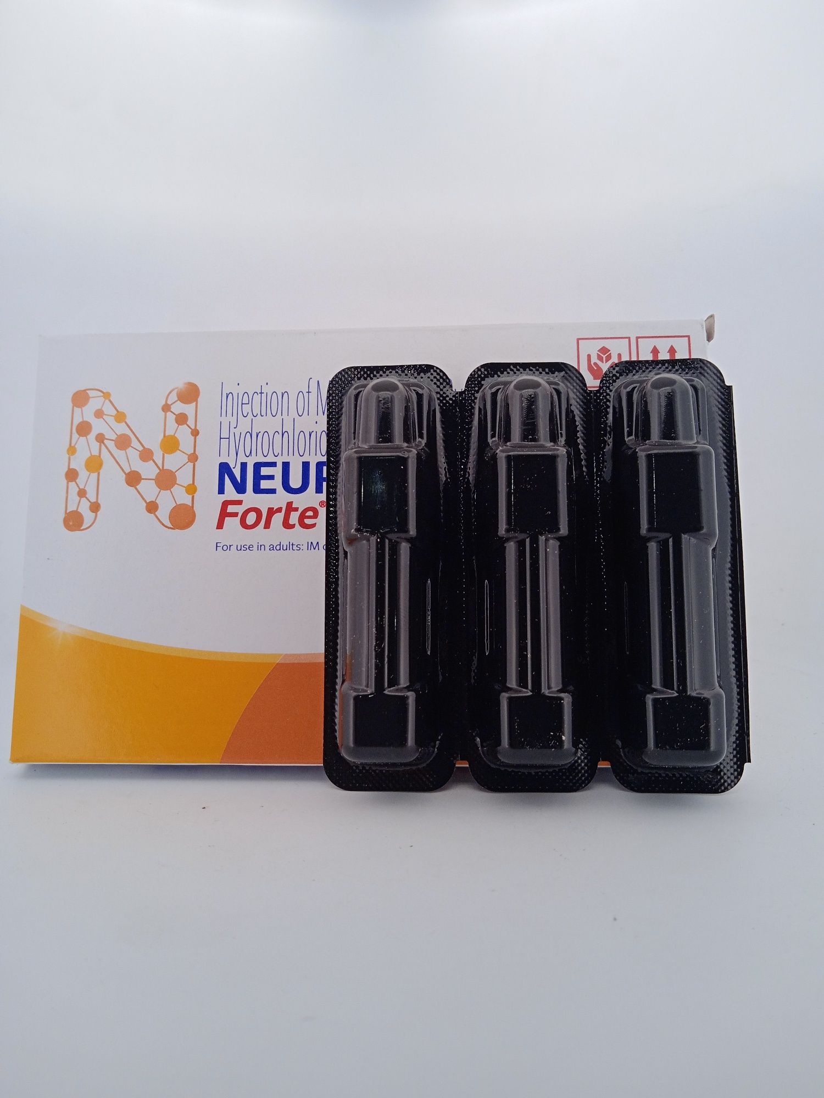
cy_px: 549
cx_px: 412
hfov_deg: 49.7
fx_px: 889
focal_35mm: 28
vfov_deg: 63.4
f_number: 2.2
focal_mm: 3.43
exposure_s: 1/148
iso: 112
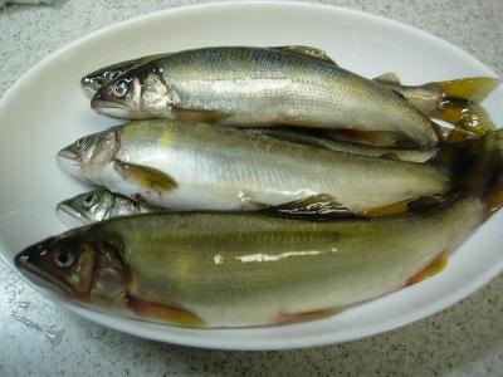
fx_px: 552
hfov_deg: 49.0
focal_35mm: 38
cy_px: 188
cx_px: 252
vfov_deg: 37.7
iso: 64
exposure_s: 1/15.1
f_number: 2.8
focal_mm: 7.8
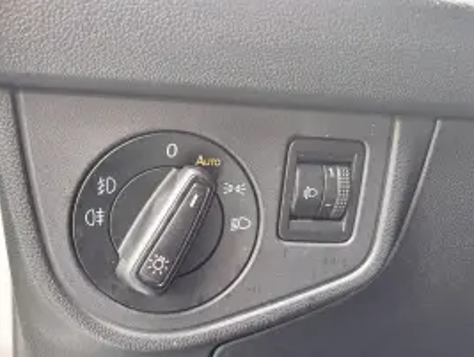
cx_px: 183
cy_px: 227
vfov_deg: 40.4
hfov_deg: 52.1
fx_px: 480
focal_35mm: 35
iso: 125
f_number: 1.6
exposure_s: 1/76
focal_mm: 5.96
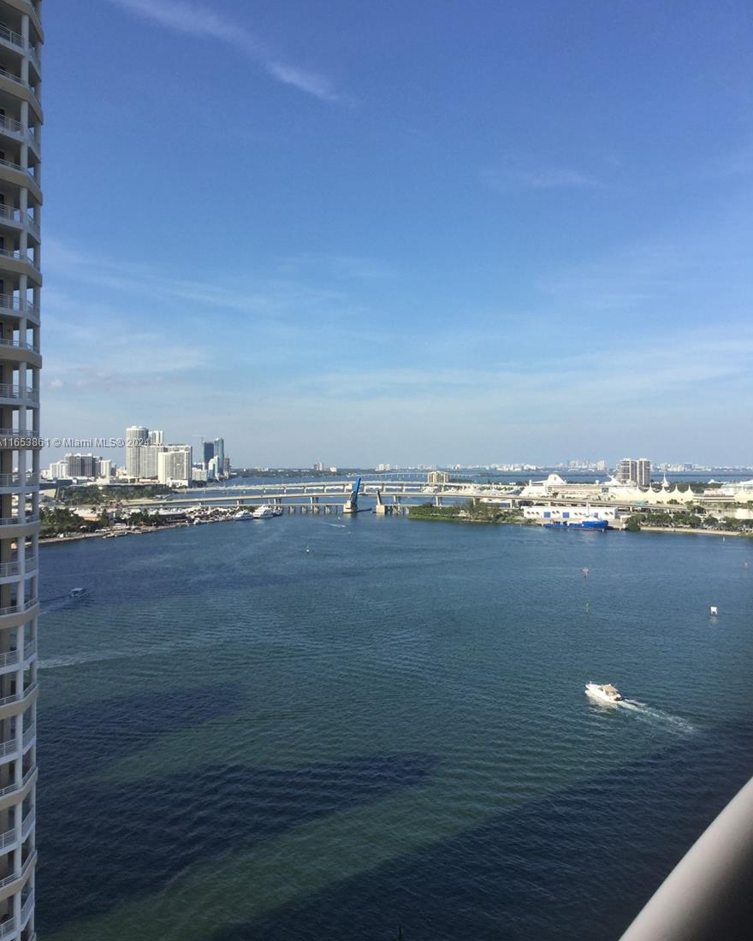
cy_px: 443
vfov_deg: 54.2
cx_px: 378
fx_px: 919
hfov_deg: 44.5
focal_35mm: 33
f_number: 2.4
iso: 25
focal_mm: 3.3
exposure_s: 1/1359
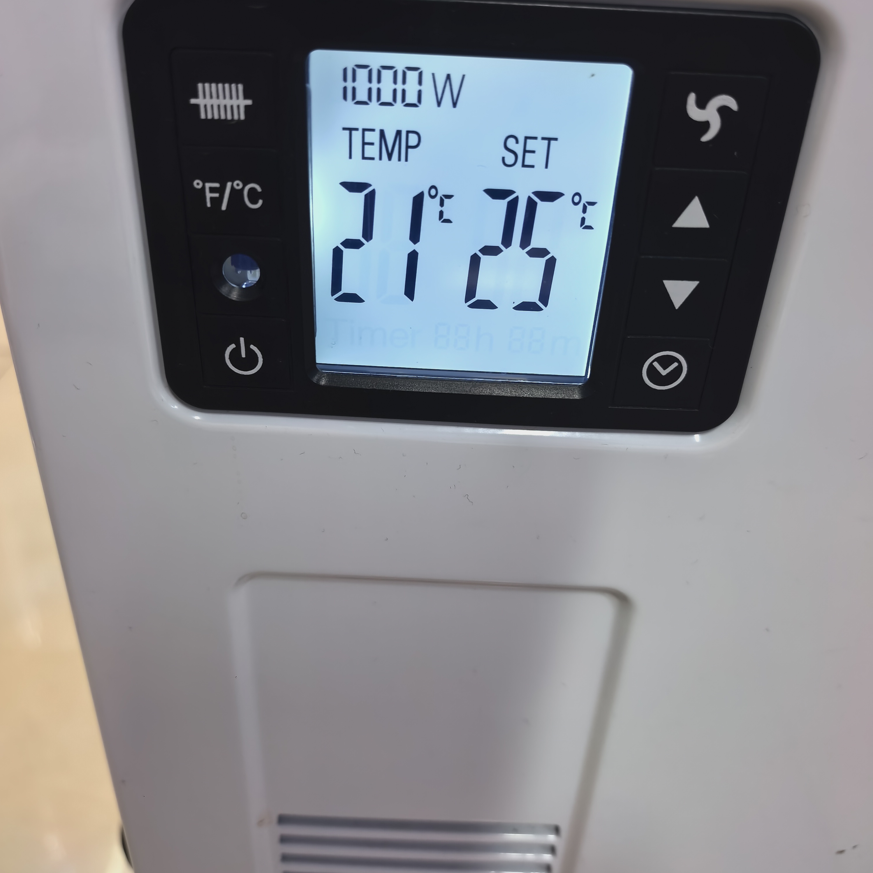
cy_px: 399
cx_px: 427
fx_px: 827
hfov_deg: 55.6
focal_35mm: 29
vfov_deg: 55.6
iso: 160
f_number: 2
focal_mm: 6.98
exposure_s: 1/50
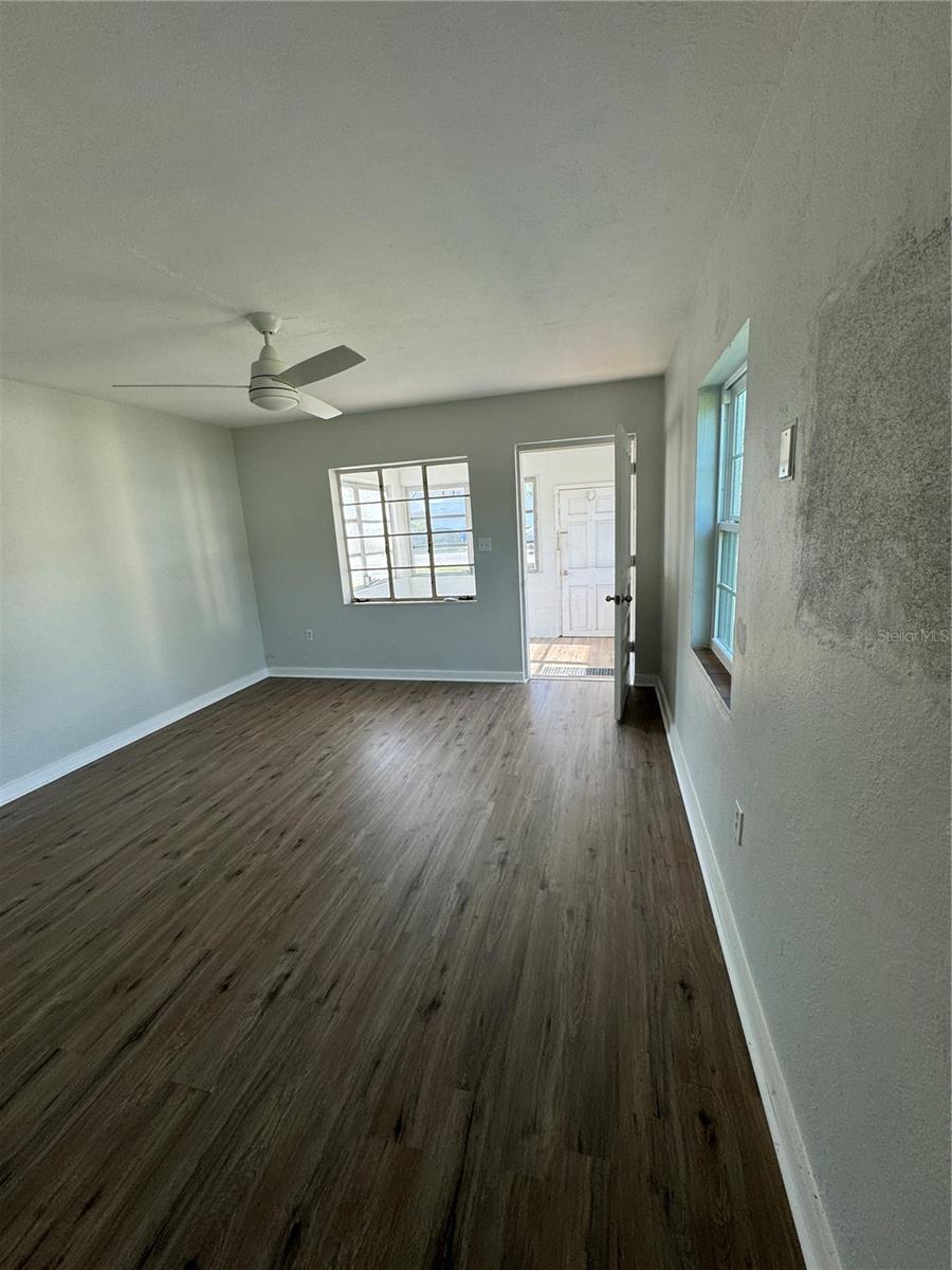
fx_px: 513
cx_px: 476
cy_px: 635
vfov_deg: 102.1
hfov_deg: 85.7
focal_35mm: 14
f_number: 2.2
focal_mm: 2.22
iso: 50
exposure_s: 1/99
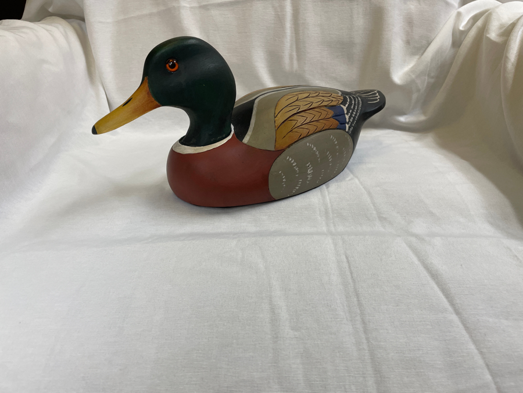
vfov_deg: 53.1
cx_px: 262
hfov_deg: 67.3
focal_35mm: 26
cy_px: 196
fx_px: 393
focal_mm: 4.2
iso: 125
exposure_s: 1/120
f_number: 1.6
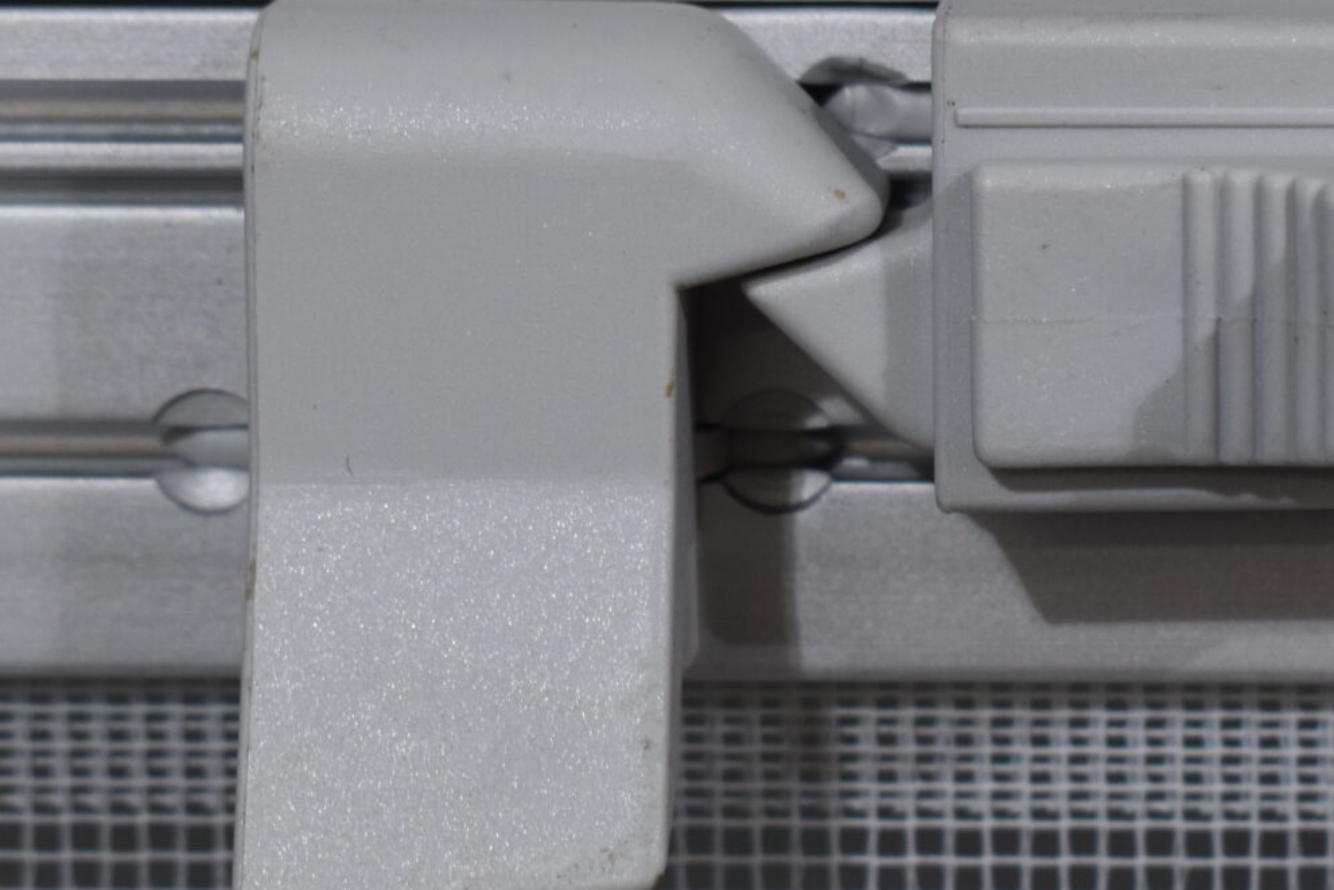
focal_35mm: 186
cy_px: 332
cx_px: 1226
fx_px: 6893
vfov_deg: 7.4
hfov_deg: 11.0
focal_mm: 48
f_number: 8
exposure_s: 1/60
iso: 320
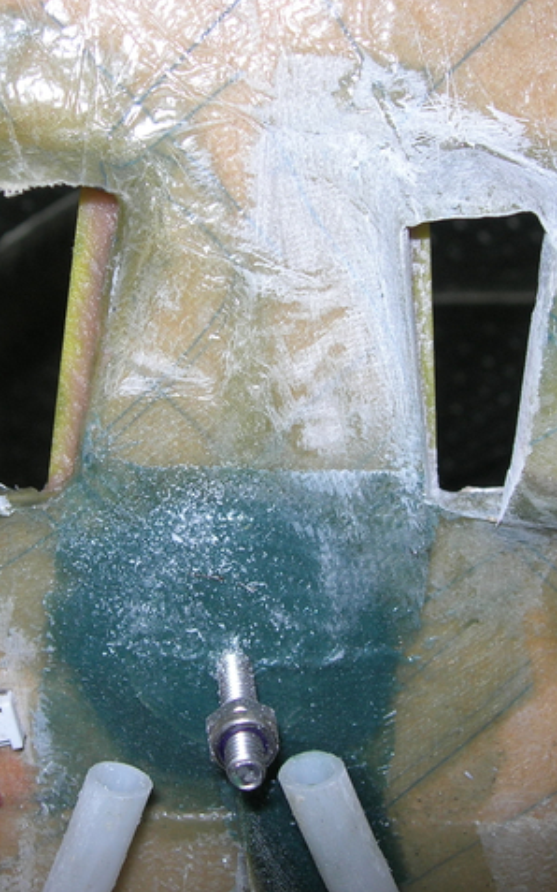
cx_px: 267
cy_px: 445
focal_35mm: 54
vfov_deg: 37.5
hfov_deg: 24.0
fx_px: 1312
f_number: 2.8
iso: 64
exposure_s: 1/60.1
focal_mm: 7.8
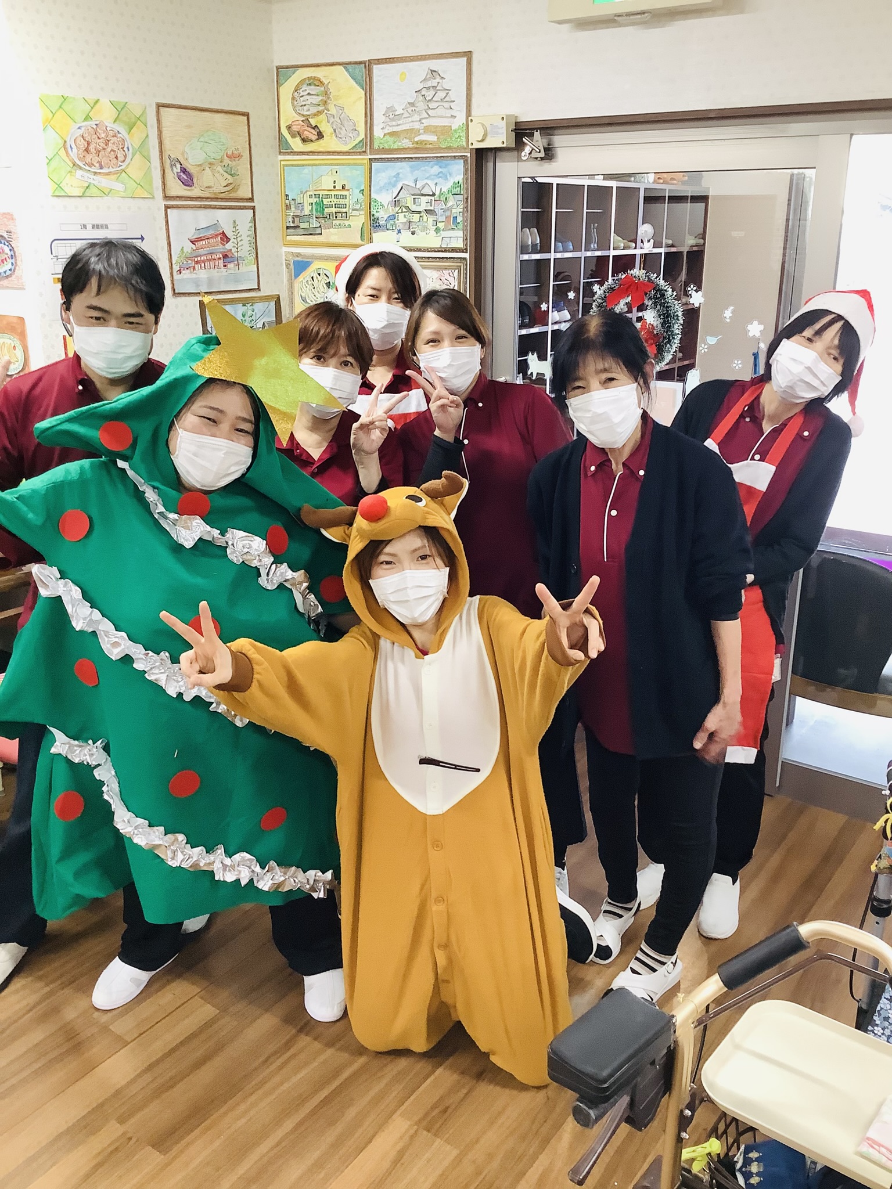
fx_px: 1065
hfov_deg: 45.4
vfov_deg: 58.4
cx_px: 446
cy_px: 594
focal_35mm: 31
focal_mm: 3.3
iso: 160
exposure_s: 1/50
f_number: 2.4
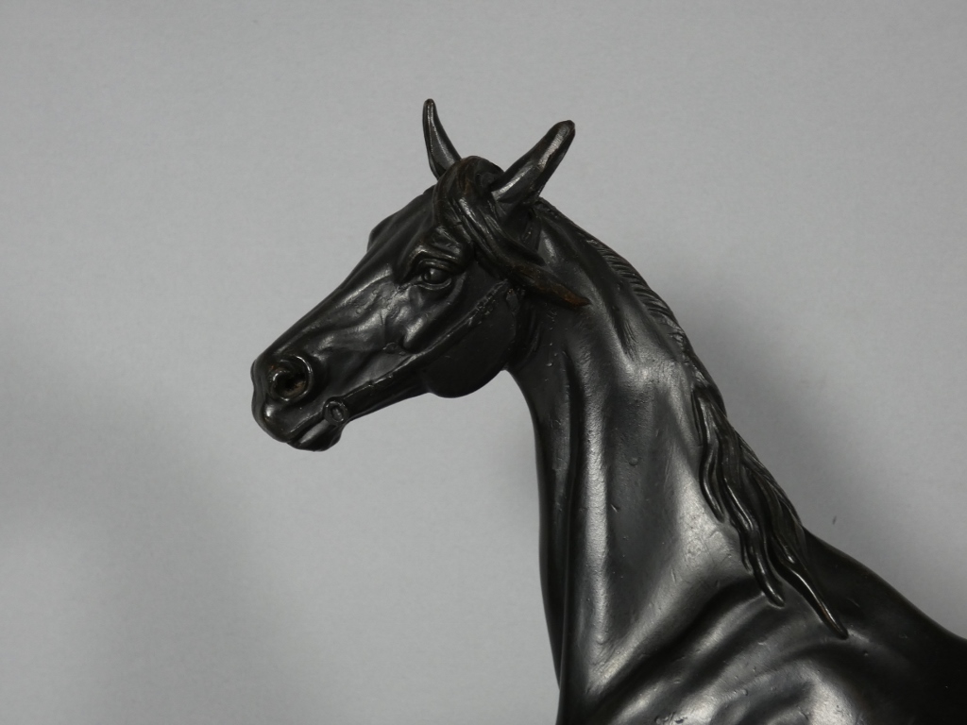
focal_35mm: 41
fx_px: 1145
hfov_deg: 45.8
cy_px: 362
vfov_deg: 35.1
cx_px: 484
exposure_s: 1/80
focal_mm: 7.3
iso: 160
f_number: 3.6
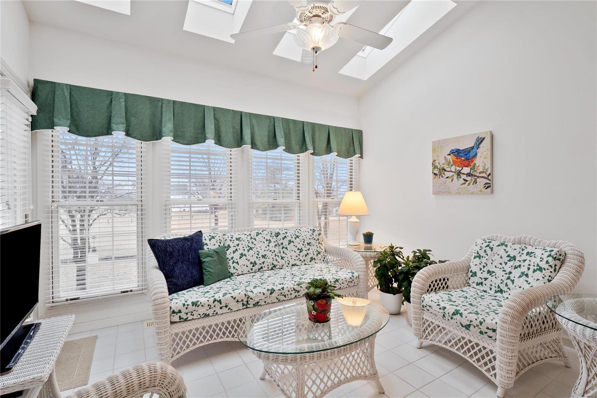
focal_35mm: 16
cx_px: 298
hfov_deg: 96.7
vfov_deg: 73.7
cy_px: 199
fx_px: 265
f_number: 8
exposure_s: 1/10
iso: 400
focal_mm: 8
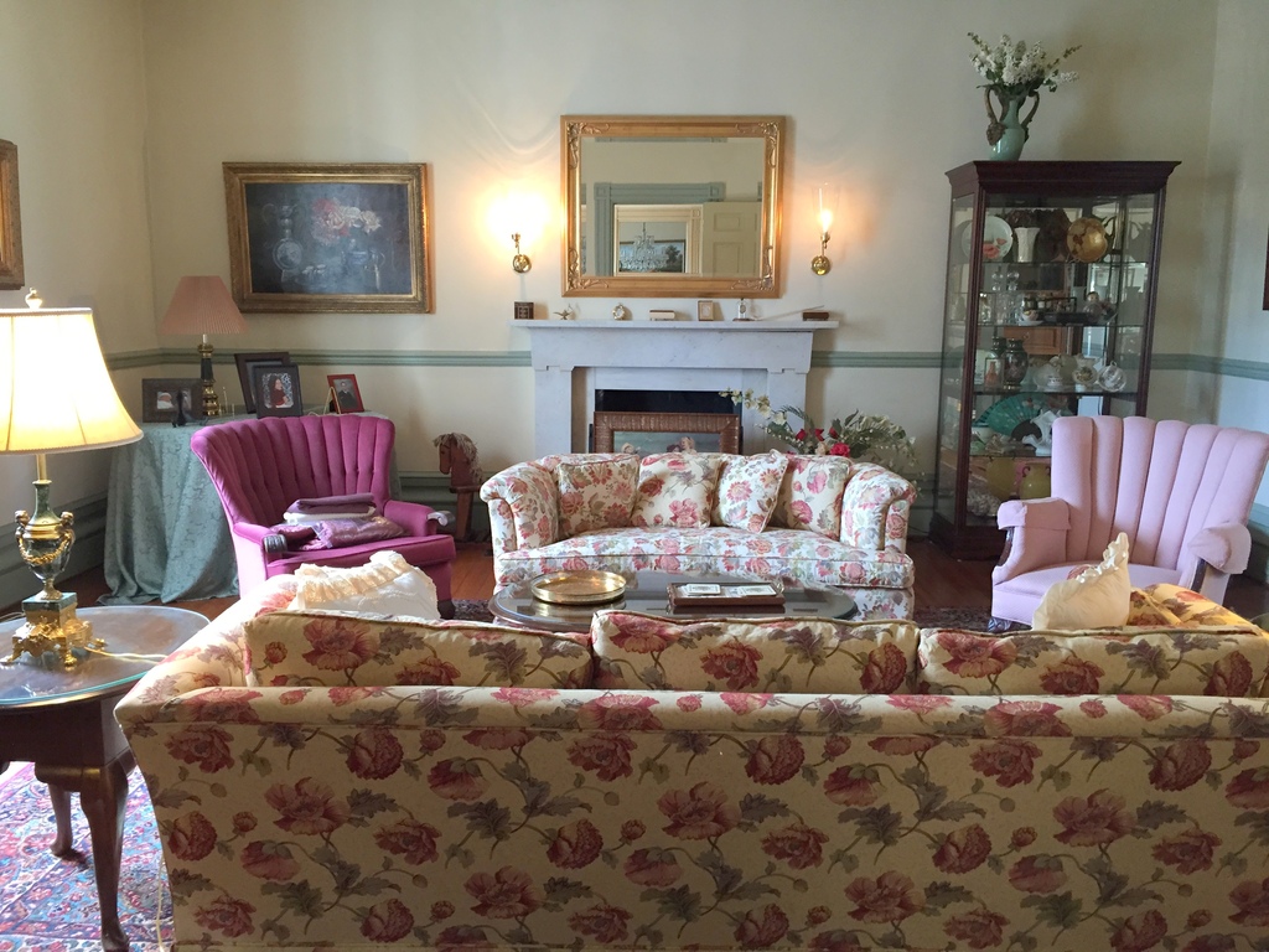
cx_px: 634
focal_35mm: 29
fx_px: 1063
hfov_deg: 61.7
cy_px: 476
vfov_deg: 48.2
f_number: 2.2
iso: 125
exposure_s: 1/30
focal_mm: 4.15
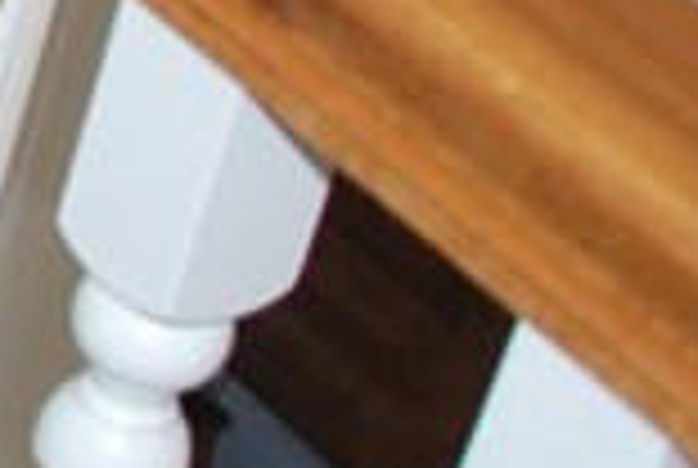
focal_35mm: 178
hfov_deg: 9.7
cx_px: -1148
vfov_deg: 7.5
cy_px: -416
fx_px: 3458
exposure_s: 1/60
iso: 200
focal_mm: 18
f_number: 3.5
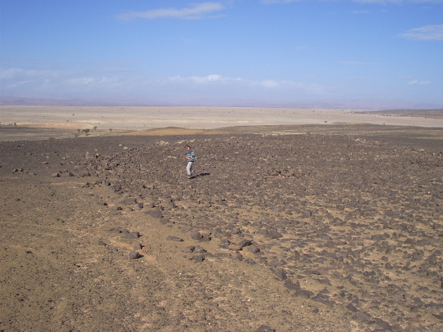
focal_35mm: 38
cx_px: 222
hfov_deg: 49.0
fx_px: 486
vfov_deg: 37.7
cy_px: 166
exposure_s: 1/640
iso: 50
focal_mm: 5.8
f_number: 4.3
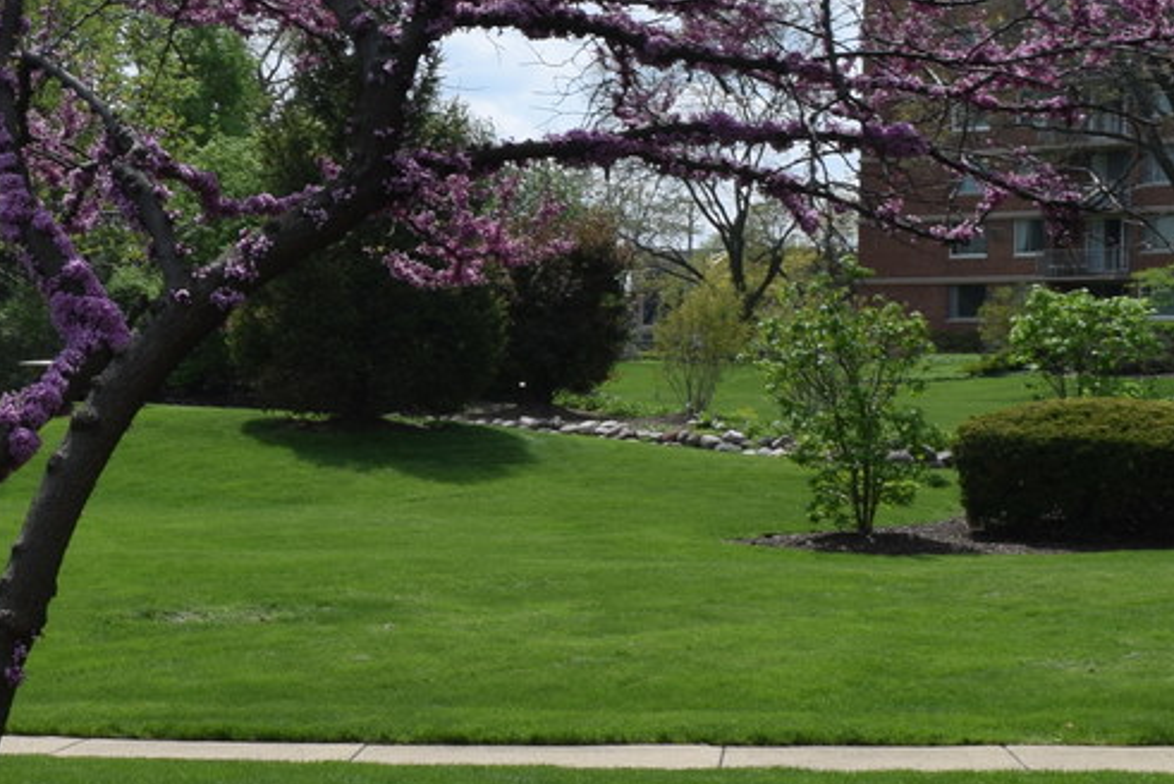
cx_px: -60
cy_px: 392
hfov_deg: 21.8
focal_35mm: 89
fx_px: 2904
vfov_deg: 15.4
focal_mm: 18
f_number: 9
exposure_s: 1/320
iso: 200
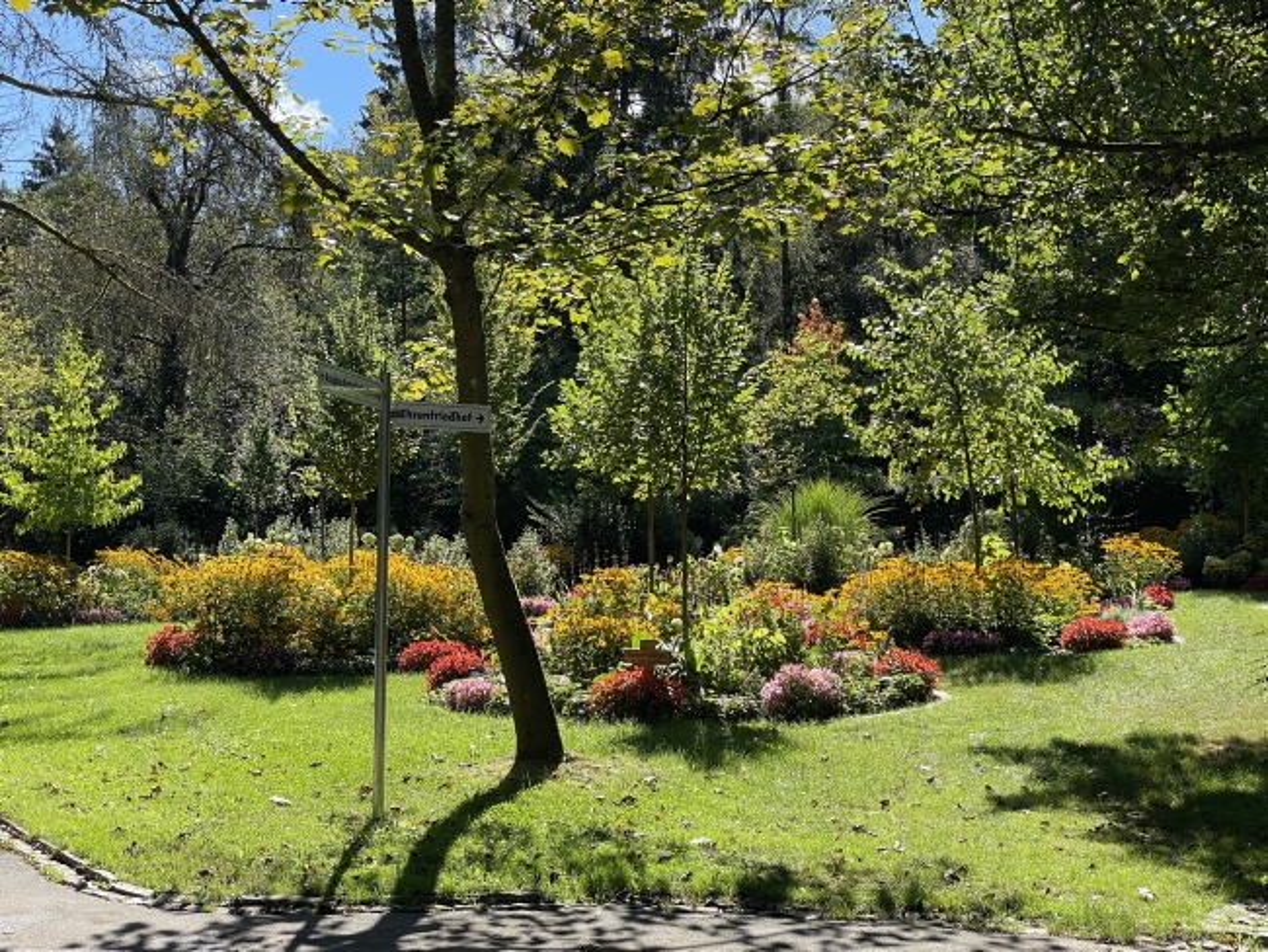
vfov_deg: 28.1
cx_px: 634
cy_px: 476
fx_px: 1905
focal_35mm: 52
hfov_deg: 36.8
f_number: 2
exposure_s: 1/607
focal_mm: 6
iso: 25
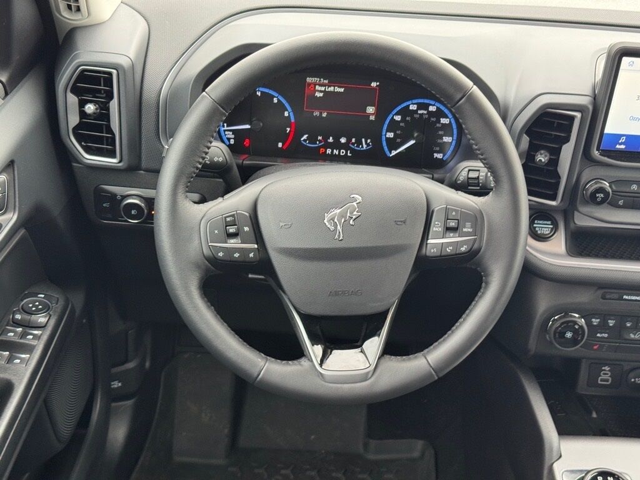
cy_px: 240
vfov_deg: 30.3
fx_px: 887
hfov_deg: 39.7
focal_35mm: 48
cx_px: 320
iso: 100
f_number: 1.78
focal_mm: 6.76
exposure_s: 1/75
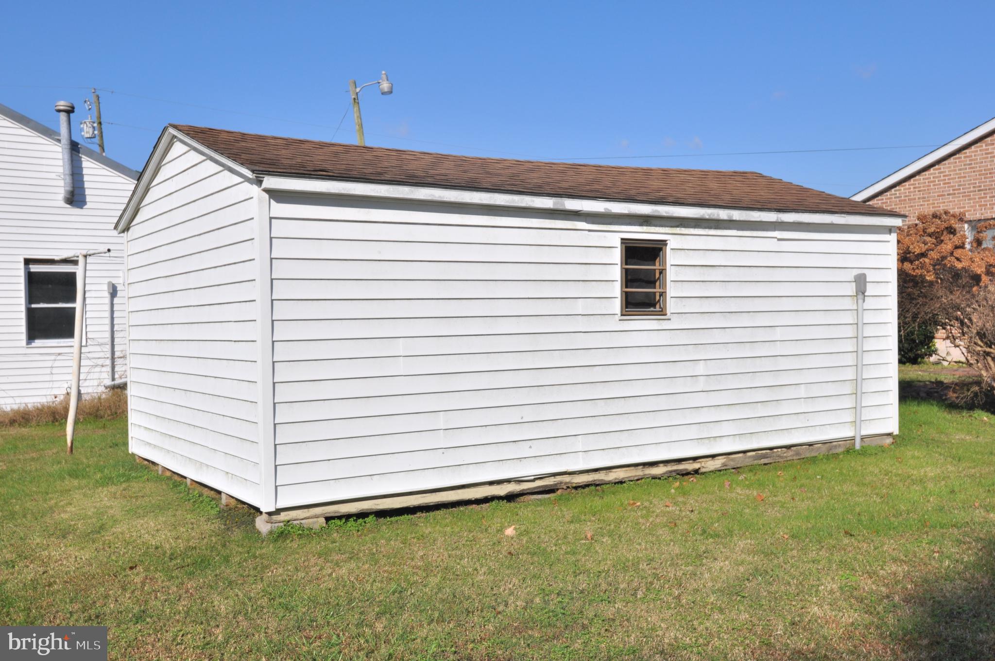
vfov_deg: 36.8
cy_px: 330
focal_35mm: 36
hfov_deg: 53.2
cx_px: 498
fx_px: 994
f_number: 11
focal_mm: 24
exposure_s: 1/500
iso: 200
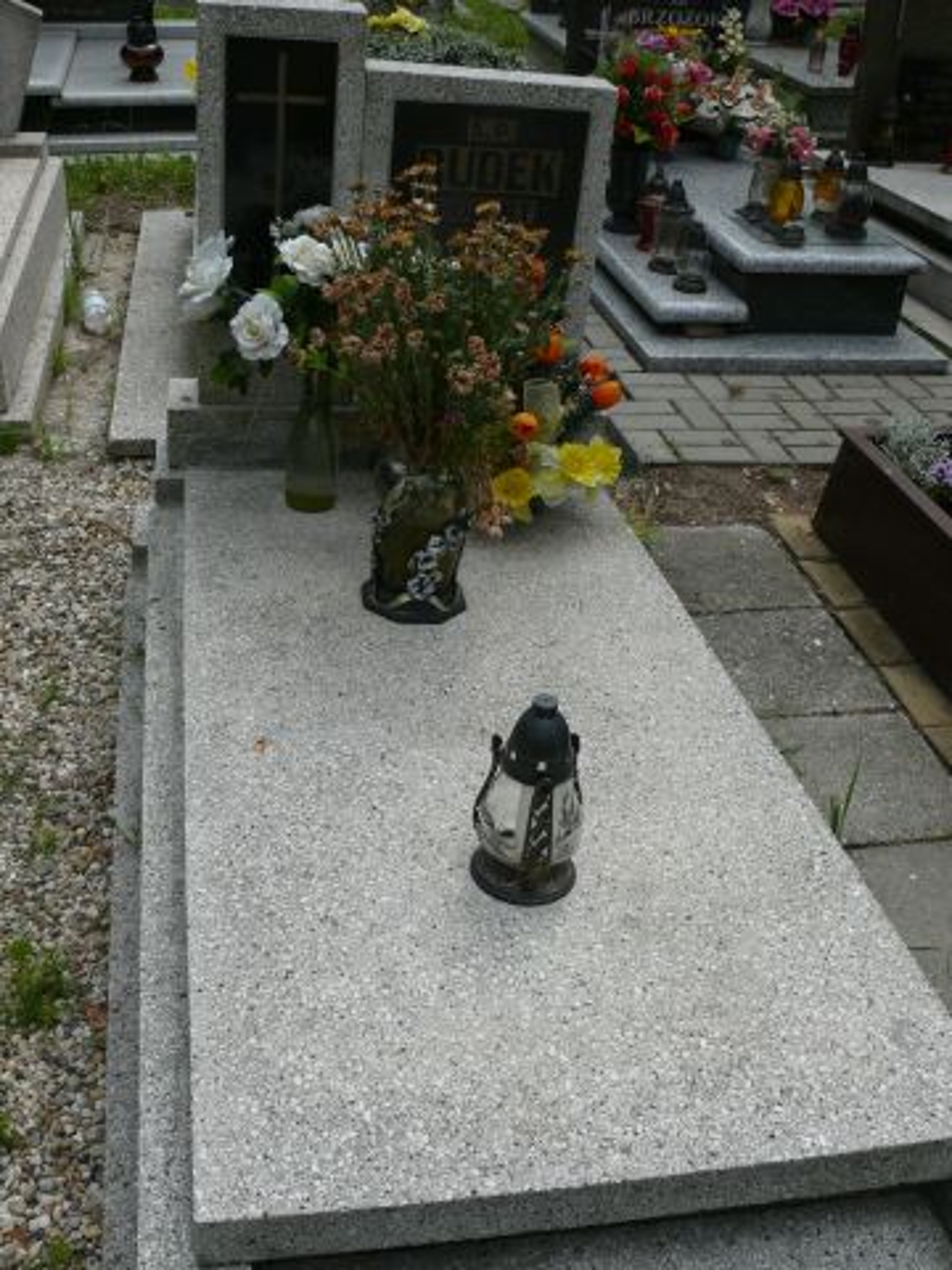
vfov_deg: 52.6
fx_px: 1283
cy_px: 635
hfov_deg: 40.7
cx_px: 476
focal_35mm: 35
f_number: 5.6
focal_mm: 7.4
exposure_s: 1/400
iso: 100
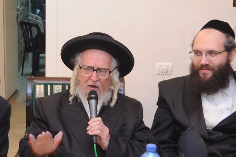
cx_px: 85
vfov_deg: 19.9
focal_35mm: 68
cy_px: 99
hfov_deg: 29.5
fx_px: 445
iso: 640
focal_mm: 22
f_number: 3.8
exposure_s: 1/50
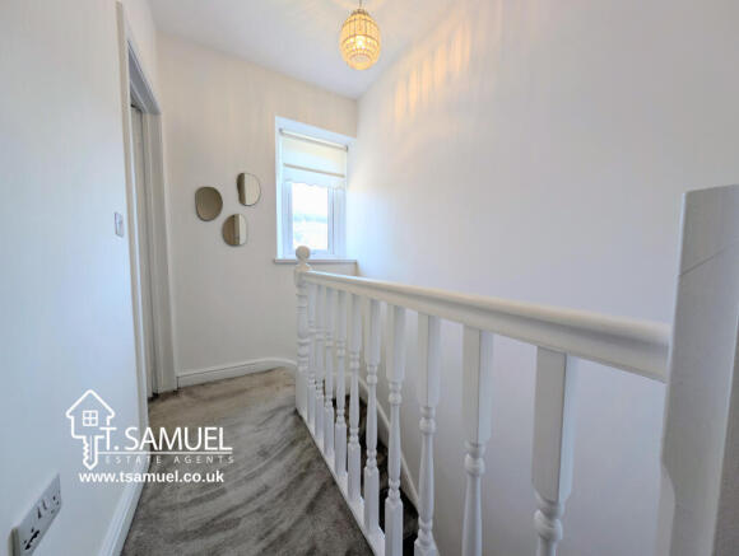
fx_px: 257
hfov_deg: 110.4
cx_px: 370
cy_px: 278
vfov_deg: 94.7
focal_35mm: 12
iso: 39
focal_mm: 2.23
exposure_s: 1/98.8
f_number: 1.95
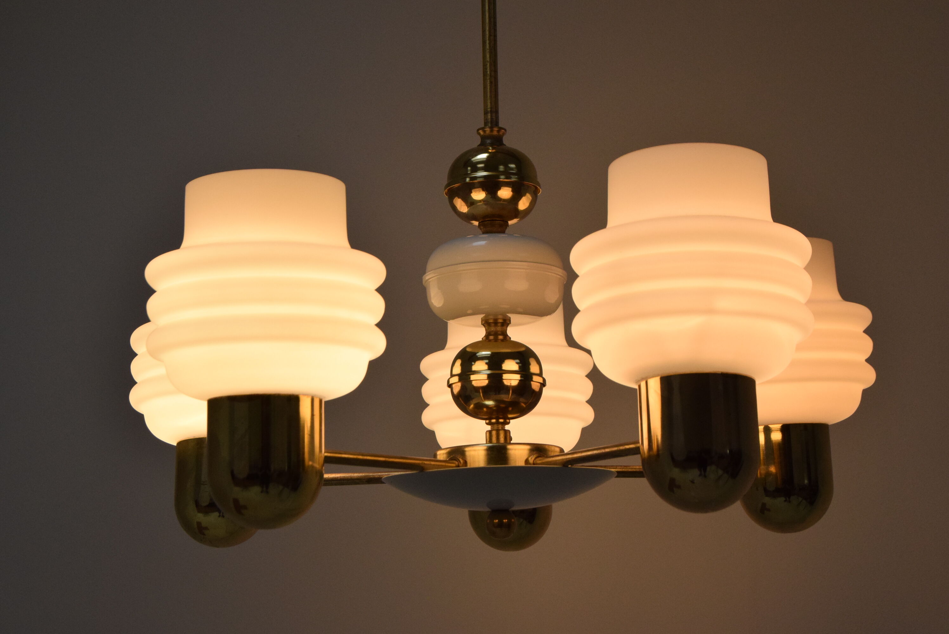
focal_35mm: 63
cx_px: 474
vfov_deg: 21.6
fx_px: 1662
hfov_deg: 31.9
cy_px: 317
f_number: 11
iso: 1600
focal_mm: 42
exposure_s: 1/500
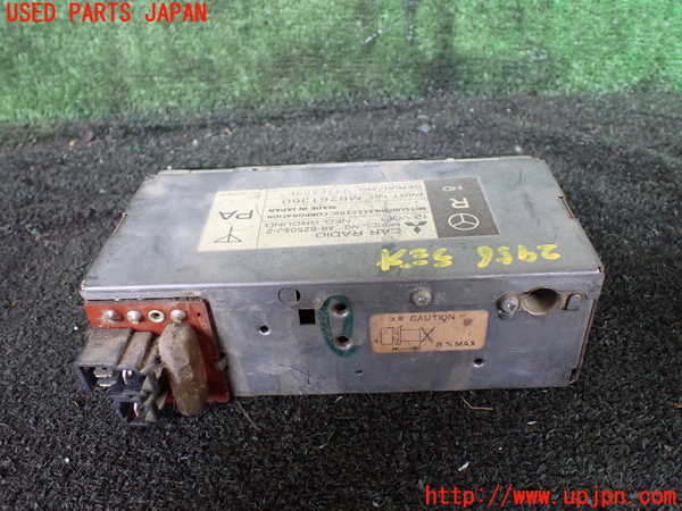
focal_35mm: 30
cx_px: 341
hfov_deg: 60.0
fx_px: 591
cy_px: 256
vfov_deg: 46.8
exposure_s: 1/60
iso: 800
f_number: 2.3
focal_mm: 5.4
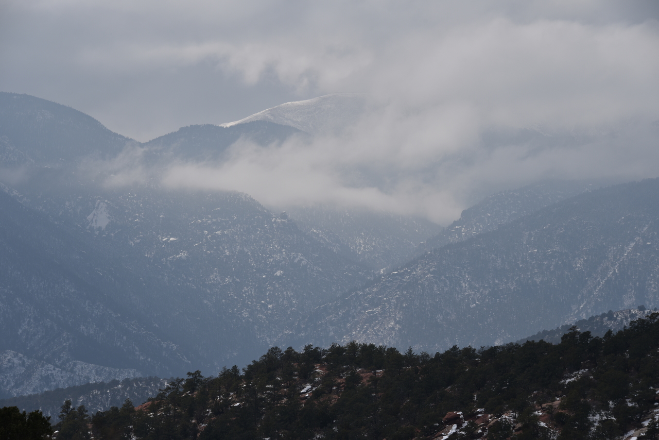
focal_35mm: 145
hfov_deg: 14.2
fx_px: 2655
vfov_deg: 9.5
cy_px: 220
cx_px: 330
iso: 100
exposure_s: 1/640
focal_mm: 145
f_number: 10
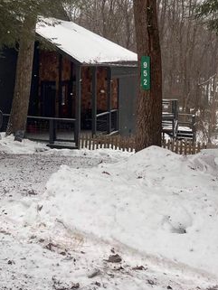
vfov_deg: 34.3
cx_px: 36
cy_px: 54
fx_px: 453
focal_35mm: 54
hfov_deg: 26.4
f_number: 1.6
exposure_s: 1/355
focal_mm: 5.1
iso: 50
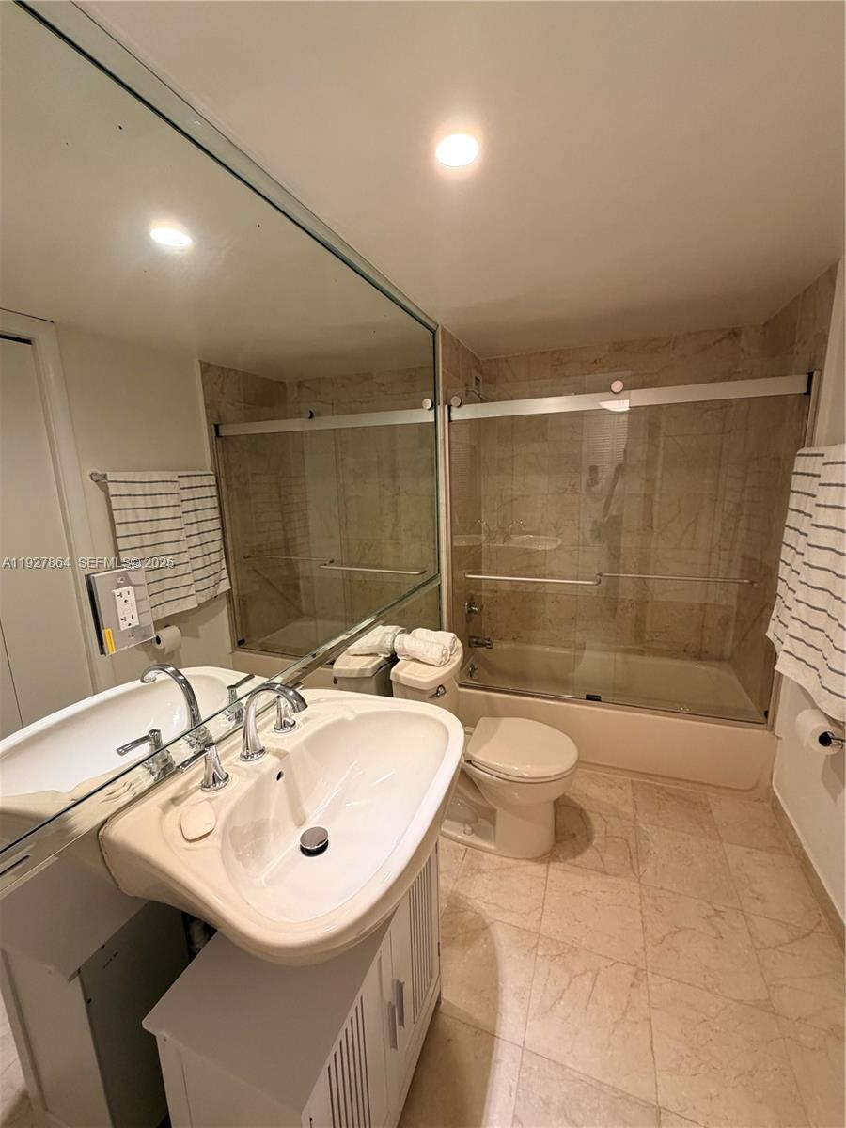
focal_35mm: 14
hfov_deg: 85.7
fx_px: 456
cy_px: 564
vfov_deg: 102.1
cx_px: 423
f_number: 2.2
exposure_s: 1/120
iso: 200
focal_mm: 2.22
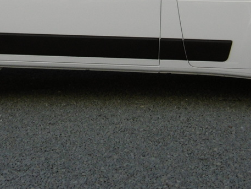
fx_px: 972
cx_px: 99
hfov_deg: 14.7
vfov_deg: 10.9
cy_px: -19
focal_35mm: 134
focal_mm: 9.2
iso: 100
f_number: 4
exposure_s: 1/500
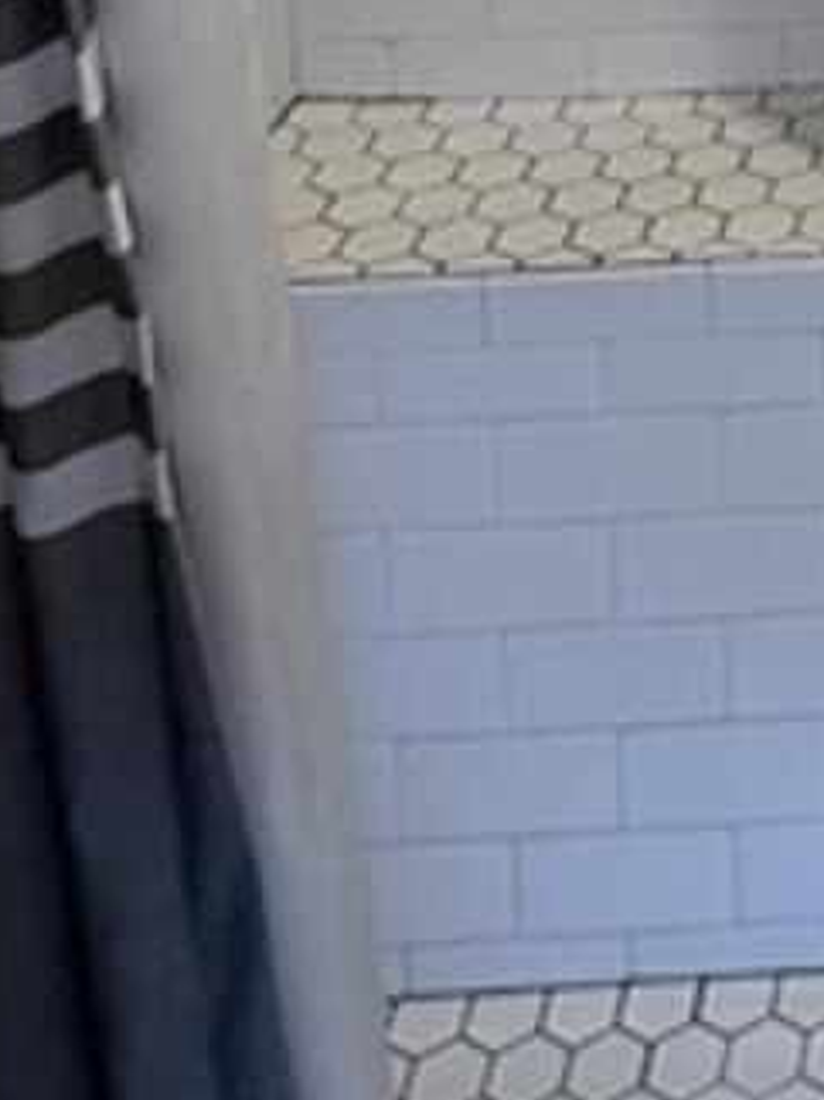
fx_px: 2350
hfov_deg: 17.4
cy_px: -814
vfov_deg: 20.1
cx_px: 1325
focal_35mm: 74
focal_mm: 2.22
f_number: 2.2
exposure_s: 1/120
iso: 125
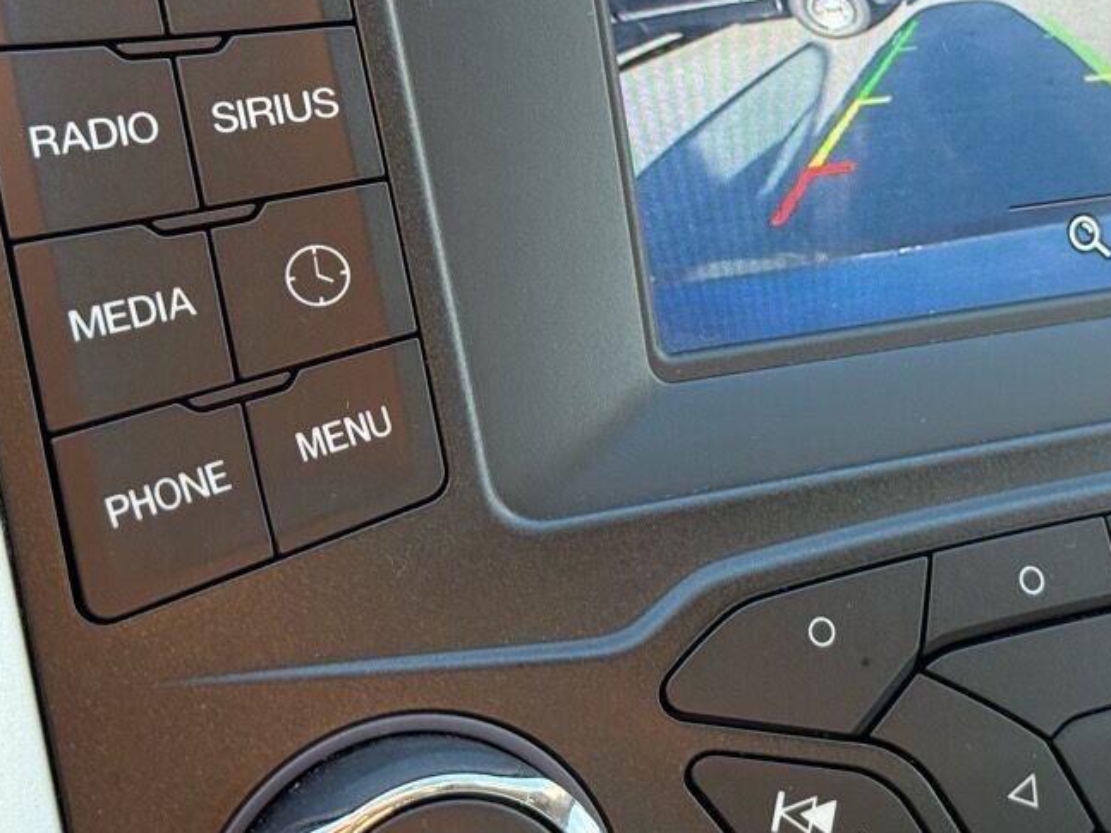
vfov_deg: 19.3
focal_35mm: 76
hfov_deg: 25.3
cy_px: 230
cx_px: 845
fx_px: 2439
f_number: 1.78
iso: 160
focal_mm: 6.76
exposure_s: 1/184
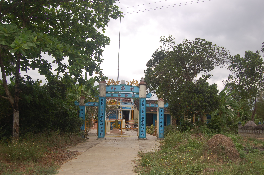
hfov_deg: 57.3
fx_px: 242
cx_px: 132
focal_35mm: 33
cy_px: 88
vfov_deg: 39.9
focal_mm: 22
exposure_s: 1/500
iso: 200
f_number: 6.3
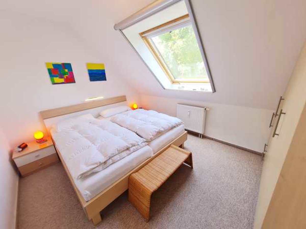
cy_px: 114
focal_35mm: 13
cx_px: 153
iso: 64
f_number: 2.2
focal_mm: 1.74
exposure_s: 1/100
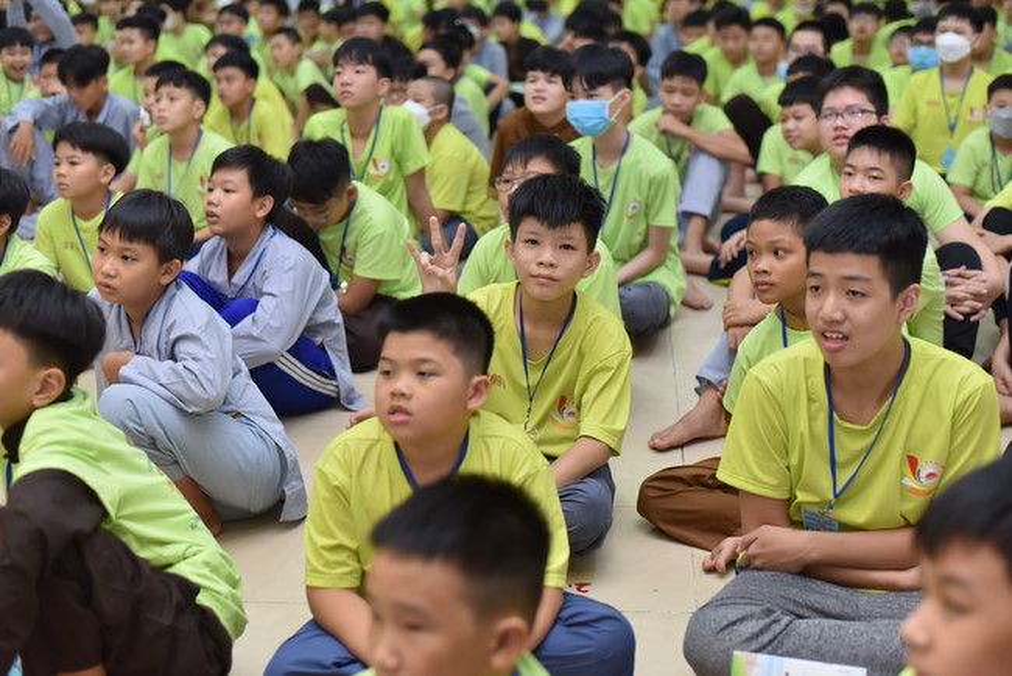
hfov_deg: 39.6
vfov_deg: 27.0
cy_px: 338
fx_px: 1406
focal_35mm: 50
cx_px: 506
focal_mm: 50
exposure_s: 1/160
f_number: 2.5
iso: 800
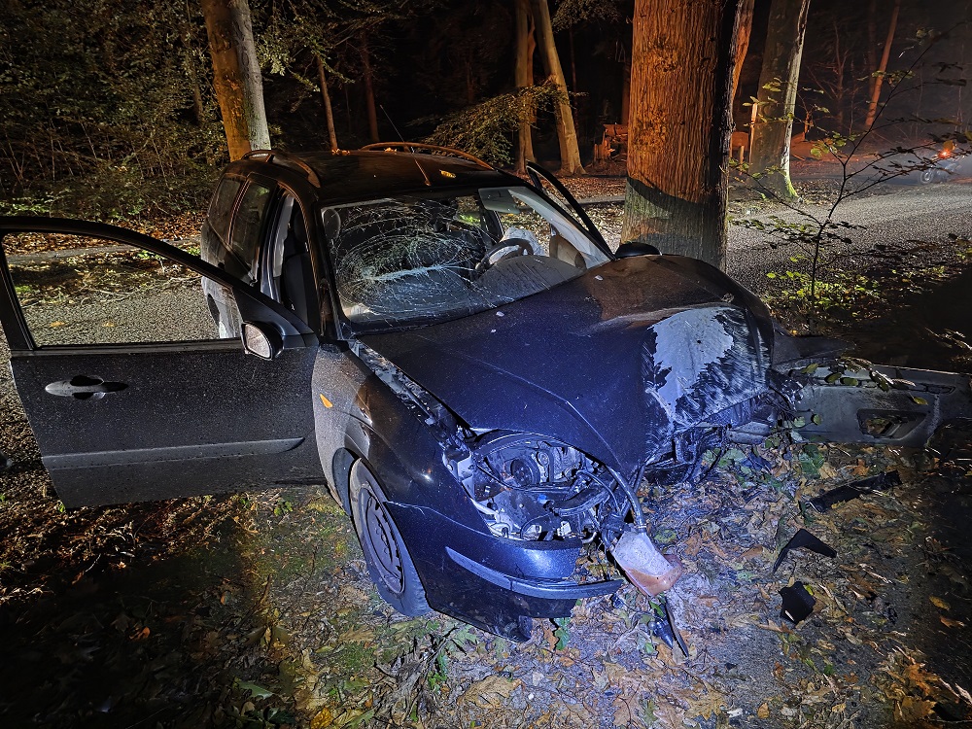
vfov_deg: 58.9
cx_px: 486
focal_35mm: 23
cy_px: 364
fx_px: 646
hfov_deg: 73.9
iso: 2500
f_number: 1.7
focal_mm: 6.3
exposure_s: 1/16.7
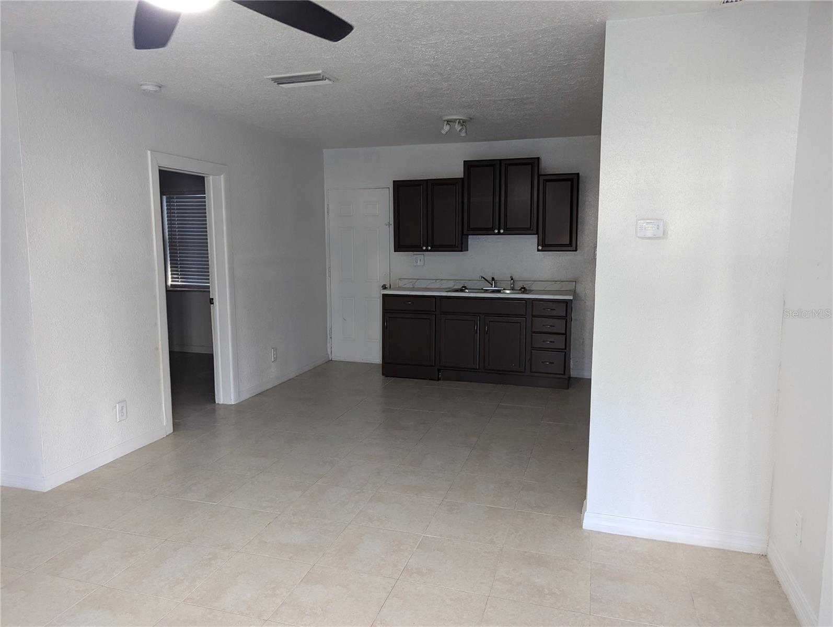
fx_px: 578
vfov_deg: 56.9
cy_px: 314
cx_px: 416
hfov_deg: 71.5
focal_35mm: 24
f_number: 1.85
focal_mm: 6.81
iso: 686
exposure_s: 1/120
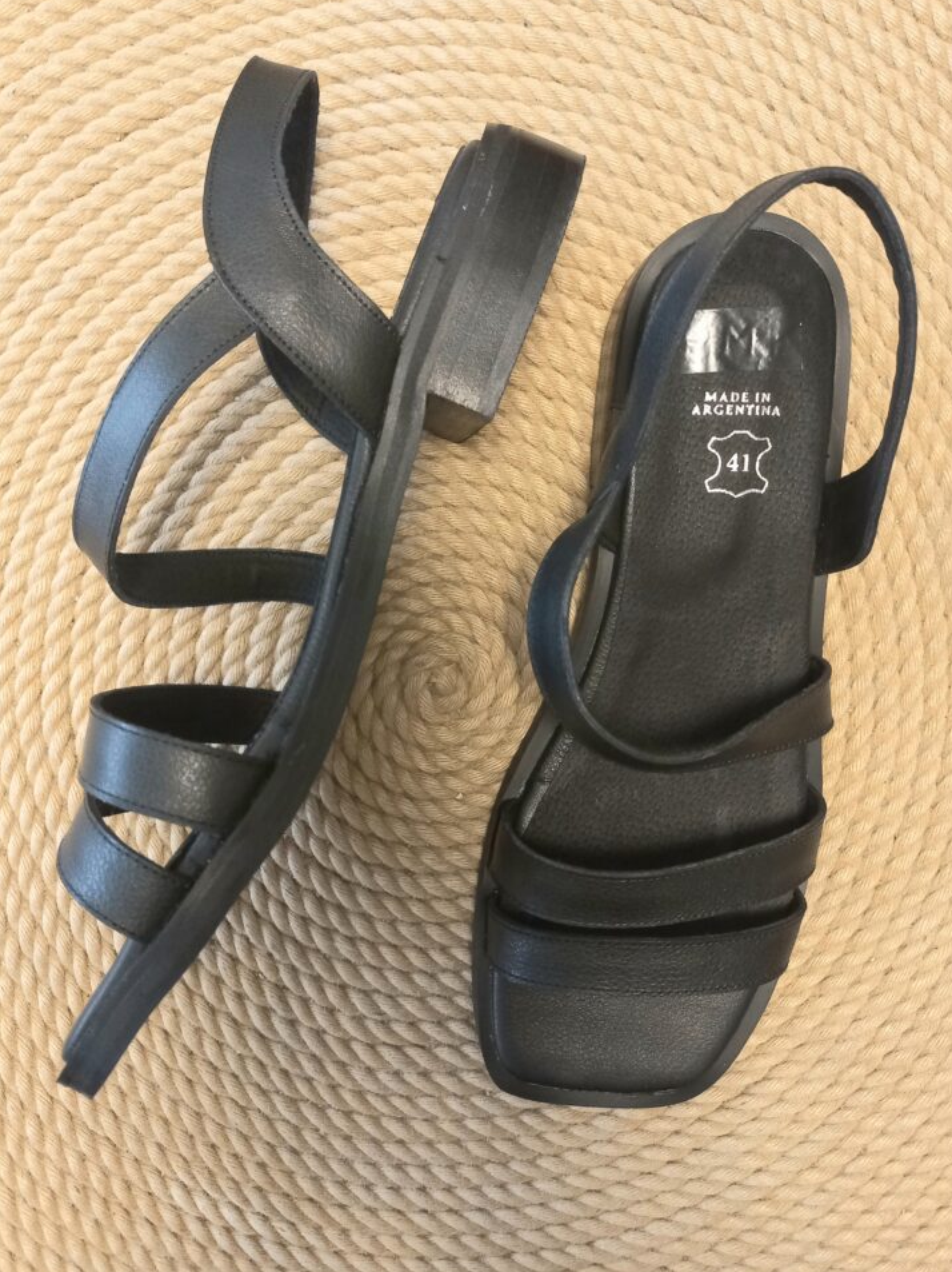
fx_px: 1027
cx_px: 447
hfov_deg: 49.7
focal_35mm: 28
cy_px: 629
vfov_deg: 63.5
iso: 320
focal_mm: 4.6
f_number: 1.8
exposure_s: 1/33.4
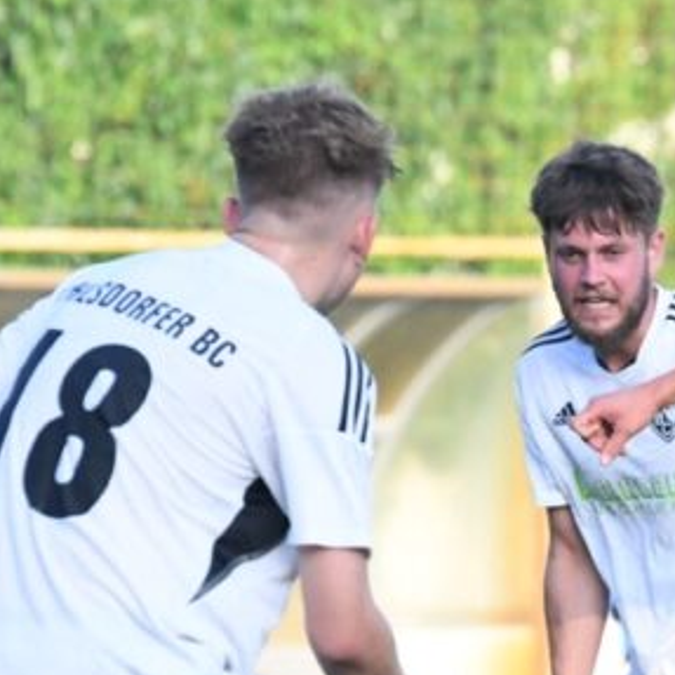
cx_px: 957
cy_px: 567
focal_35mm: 1029
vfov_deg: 1.7
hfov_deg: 1.7
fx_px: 22701
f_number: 8
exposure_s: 1/1600
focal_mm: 340
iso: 5000
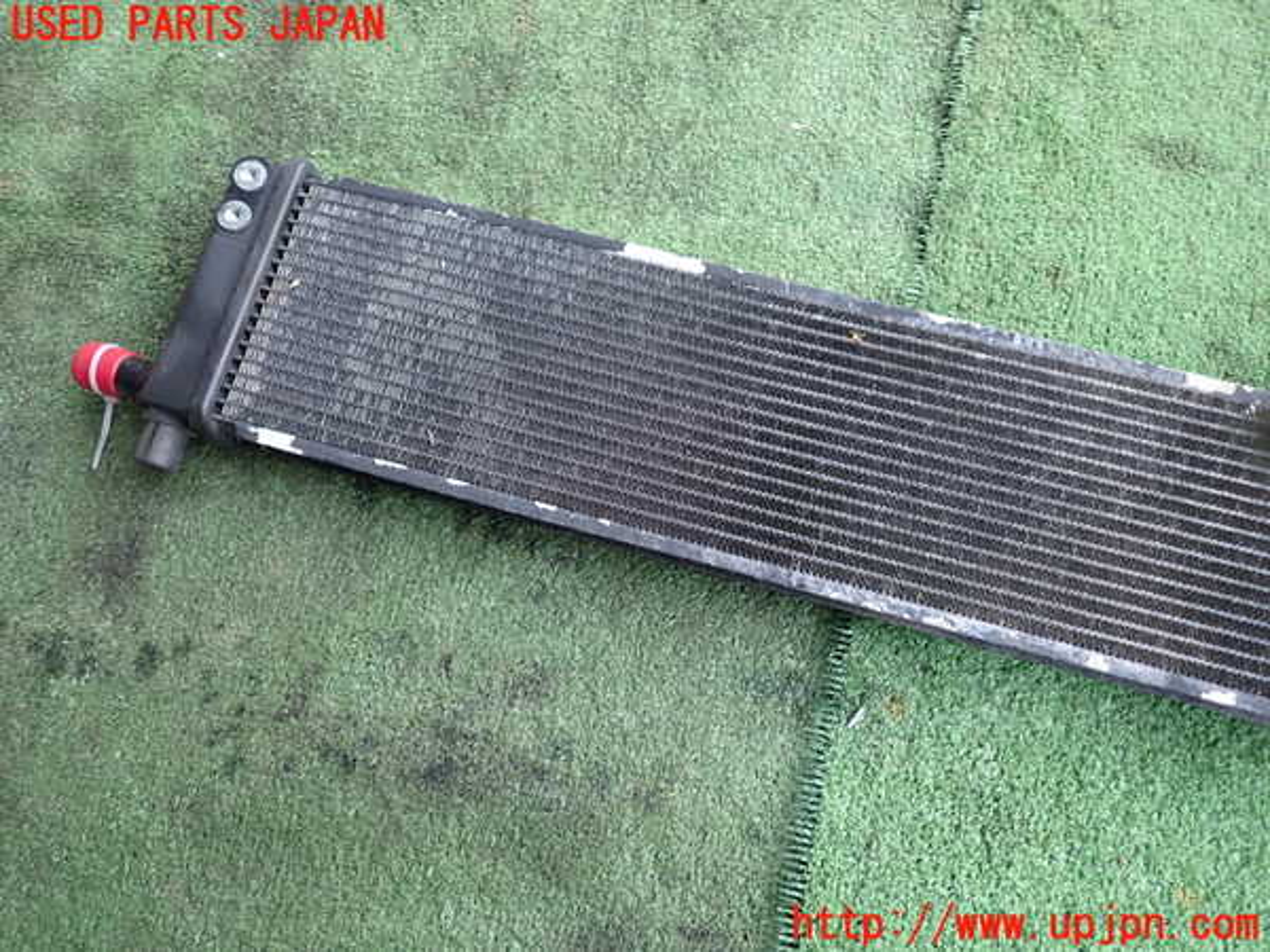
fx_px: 917
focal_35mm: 25
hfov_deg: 69.4
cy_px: 476
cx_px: 635
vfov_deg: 54.9
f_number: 2
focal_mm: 4.5
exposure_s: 1/125
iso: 100
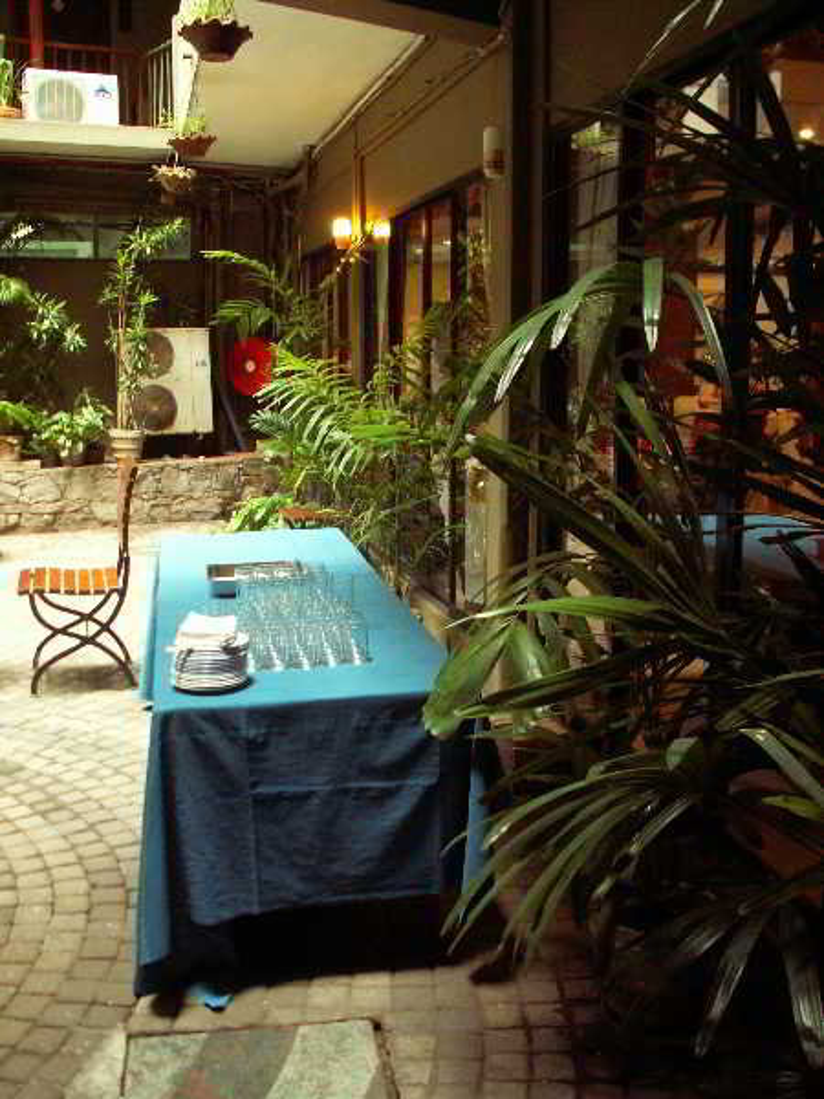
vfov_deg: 52.6
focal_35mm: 35
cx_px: 412
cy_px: 550
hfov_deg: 40.7
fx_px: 1111
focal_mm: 5.86
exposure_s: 1/10
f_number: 2.8
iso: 100
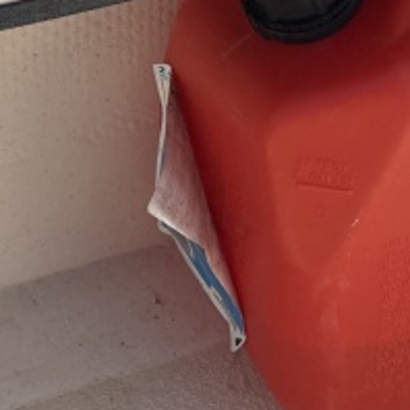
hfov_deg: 13.6
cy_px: -228
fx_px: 1715
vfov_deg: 12.8
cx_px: 128
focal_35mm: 128
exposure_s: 1/2404
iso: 20
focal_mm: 3.99
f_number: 1.8
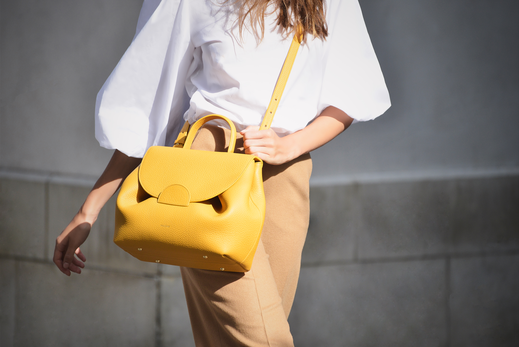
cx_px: 260
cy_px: 174
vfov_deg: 5.3
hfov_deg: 7.9
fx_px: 3749
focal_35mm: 260
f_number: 5.6
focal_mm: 260
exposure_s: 1/1600
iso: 800
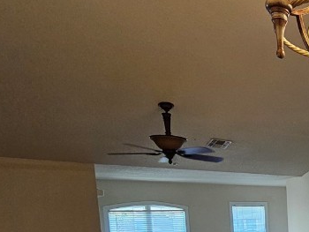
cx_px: 385
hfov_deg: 36.0
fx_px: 339
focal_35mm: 38
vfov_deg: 33.5
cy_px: 247
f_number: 2.2
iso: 160
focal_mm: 2.2
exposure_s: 1/60
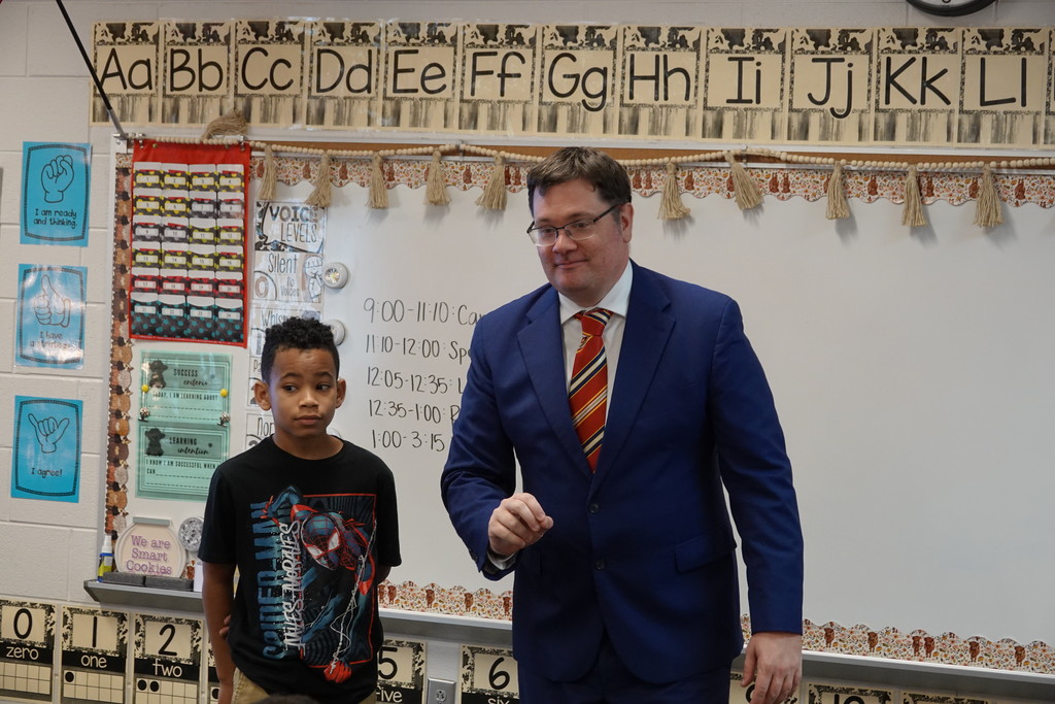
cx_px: 528
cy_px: 352
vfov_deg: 16.9
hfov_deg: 25.1
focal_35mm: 81
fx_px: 2374
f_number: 3.5
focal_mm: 29.69
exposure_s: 1/30
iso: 800
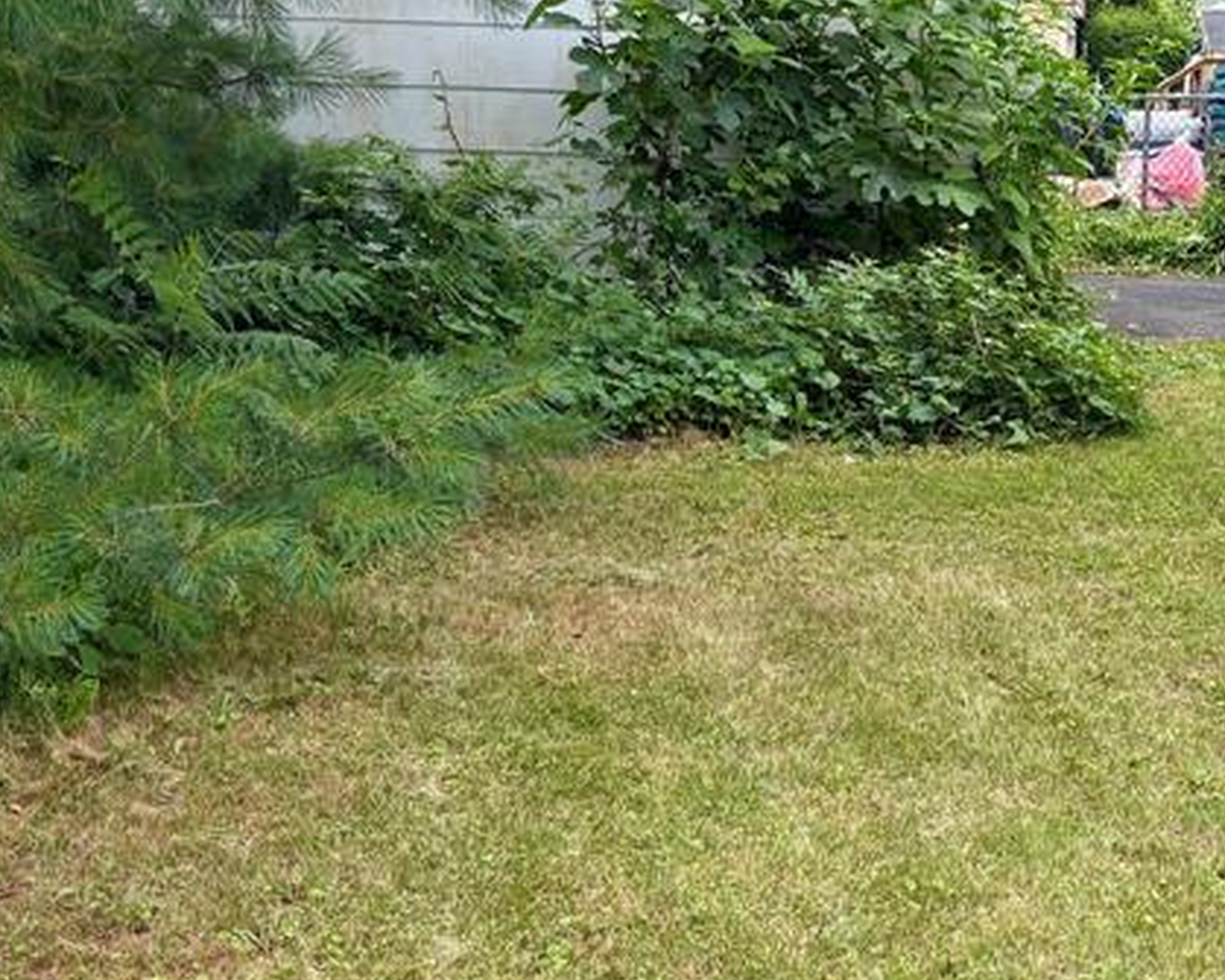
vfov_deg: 24.6
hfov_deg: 29.9
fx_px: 2247
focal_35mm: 62
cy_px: 509
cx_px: 947
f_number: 1.6
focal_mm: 5.96
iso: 50
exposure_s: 1/432
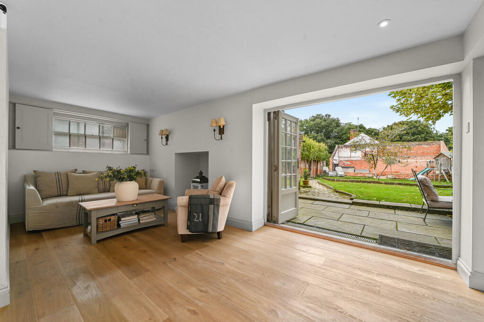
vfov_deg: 81.1
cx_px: 242
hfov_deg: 104.3
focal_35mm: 14
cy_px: 161
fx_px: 188
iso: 400
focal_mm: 14
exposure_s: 1/5
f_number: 8
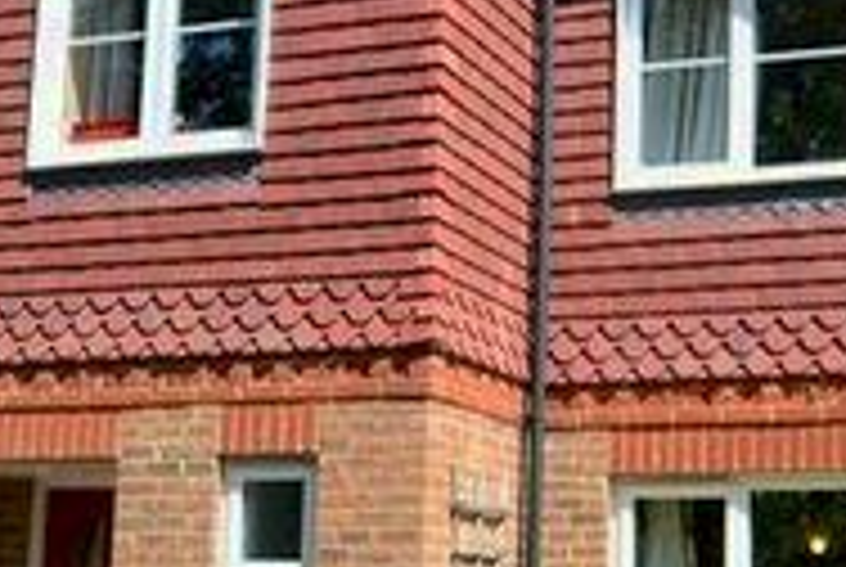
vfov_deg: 17.5
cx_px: 580
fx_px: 1836
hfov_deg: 25.8
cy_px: 340
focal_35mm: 78
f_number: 8
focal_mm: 14
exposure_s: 1/200
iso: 100
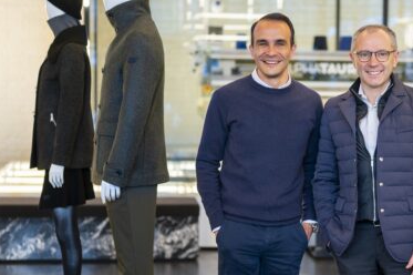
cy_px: 203
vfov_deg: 13.2
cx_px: 331
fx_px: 1181
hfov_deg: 19.6
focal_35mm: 103
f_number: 2
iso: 640
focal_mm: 50
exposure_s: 1/250
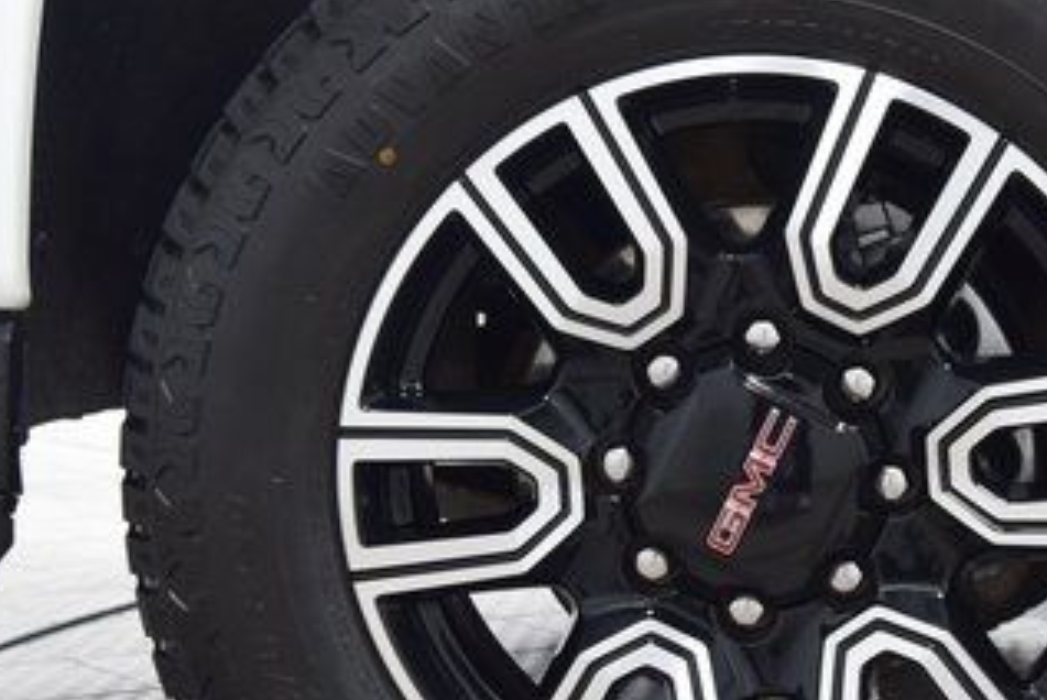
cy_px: 457
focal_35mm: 109
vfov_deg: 12.6
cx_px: 743
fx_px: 3173
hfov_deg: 18.7
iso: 1000
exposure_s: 1/15
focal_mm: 36
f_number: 6.3
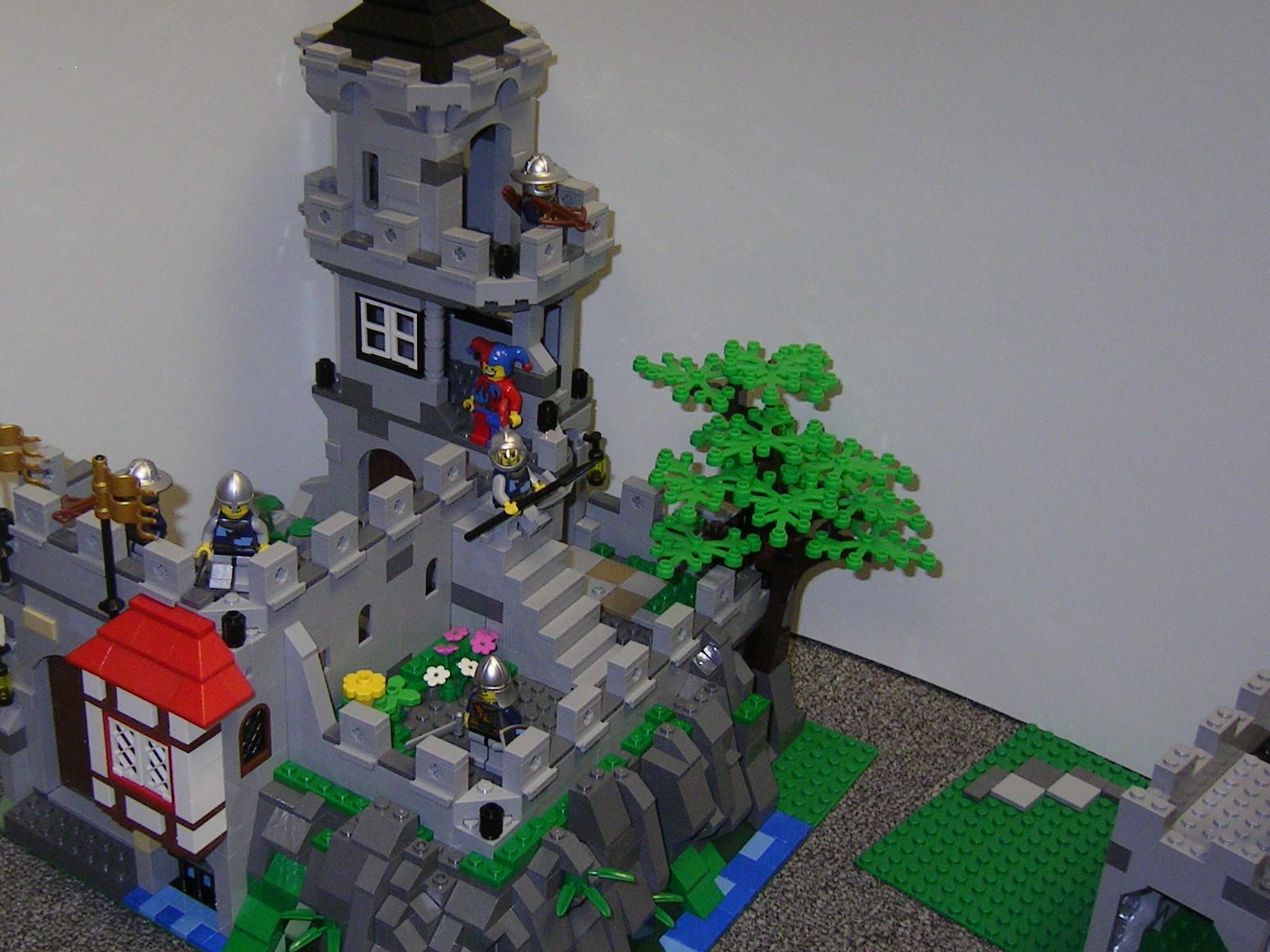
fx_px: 1724
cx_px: 462
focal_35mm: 47
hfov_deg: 40.1
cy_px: 446
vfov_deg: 30.9
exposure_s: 1/30
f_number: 2.8
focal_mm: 5.6
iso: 100
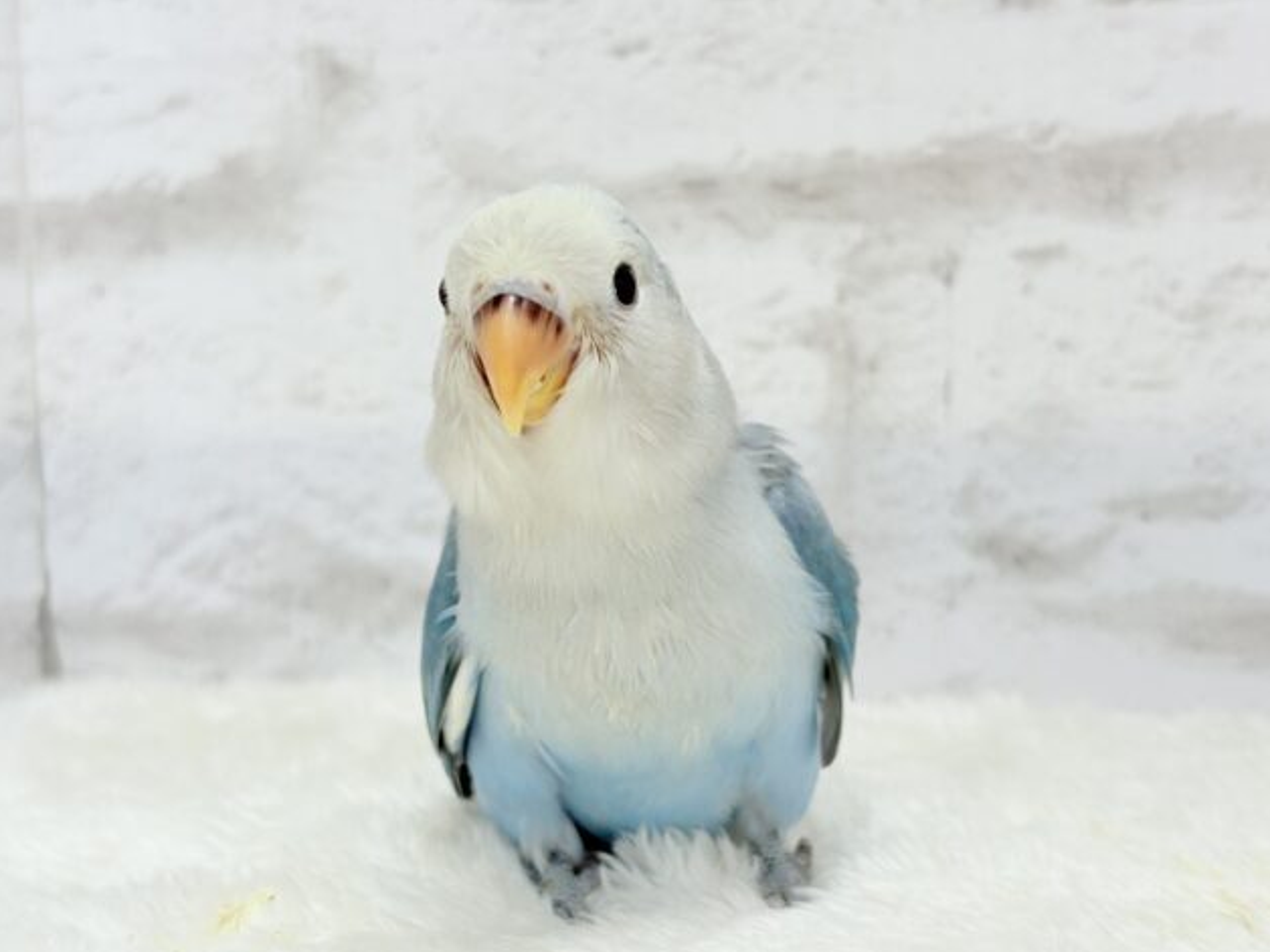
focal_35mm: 53
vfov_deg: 27.5
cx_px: 639
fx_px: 1944
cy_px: 481
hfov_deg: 36.2
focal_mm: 5.96
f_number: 1.6
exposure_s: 1/50
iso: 40
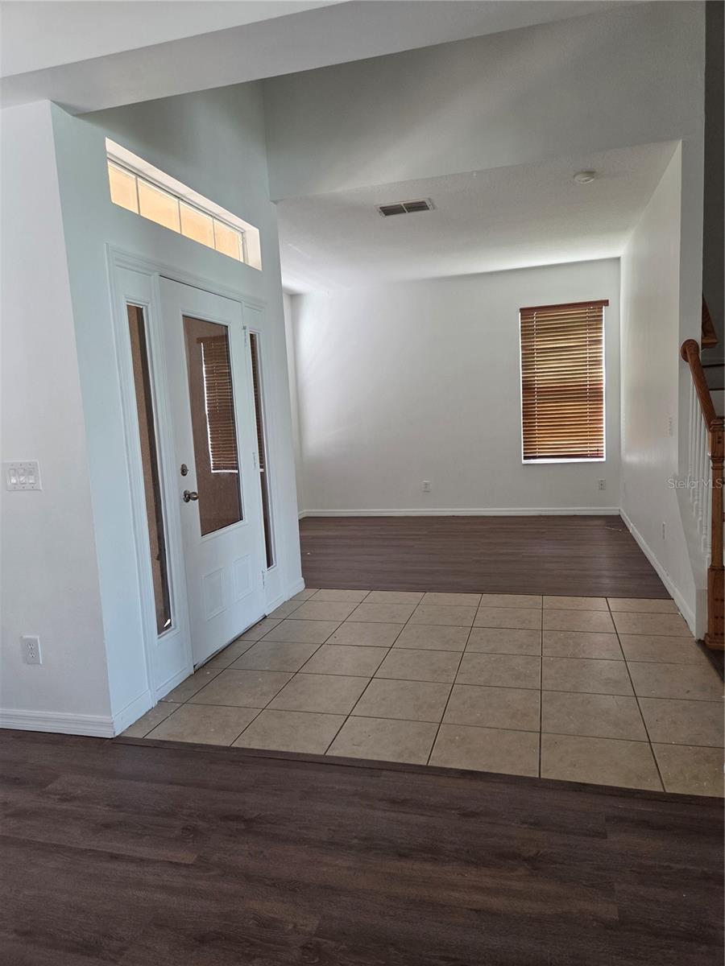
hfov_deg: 58.9
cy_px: 483
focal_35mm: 23
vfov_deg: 73.9
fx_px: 642
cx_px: 362
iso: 200
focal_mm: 5.4
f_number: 1.8
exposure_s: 1/180
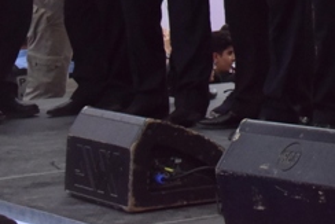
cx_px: 560
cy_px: -229
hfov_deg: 11.5
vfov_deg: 7.8
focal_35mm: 168
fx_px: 1564
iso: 2500
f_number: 16
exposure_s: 1/1000
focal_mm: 40
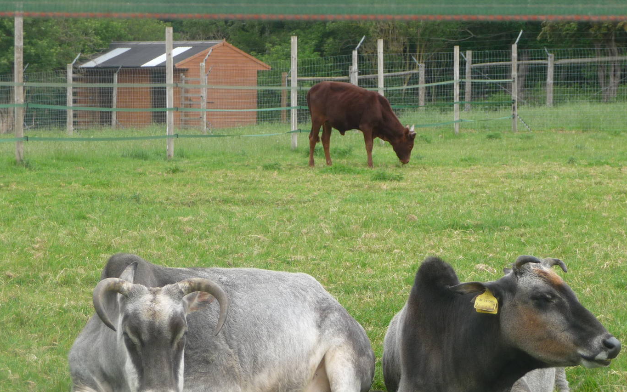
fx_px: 2187
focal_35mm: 128
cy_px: 254
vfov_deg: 10.2
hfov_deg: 16.3
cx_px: 330
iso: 100
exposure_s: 1/160
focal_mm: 17.5
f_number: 4.7
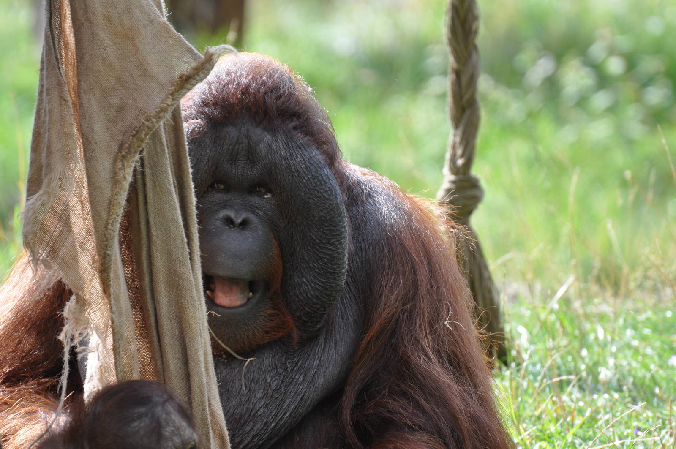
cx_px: 338
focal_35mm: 450
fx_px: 8440
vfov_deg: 3.0
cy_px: 224
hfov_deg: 4.6
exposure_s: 1/320
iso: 400
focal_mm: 300
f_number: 5.6
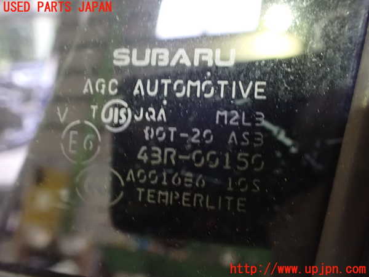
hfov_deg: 60.0
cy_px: 138
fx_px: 320
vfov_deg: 46.8
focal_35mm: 30
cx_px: 184
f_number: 2.3
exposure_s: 1/13
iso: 1600
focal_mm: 5.4
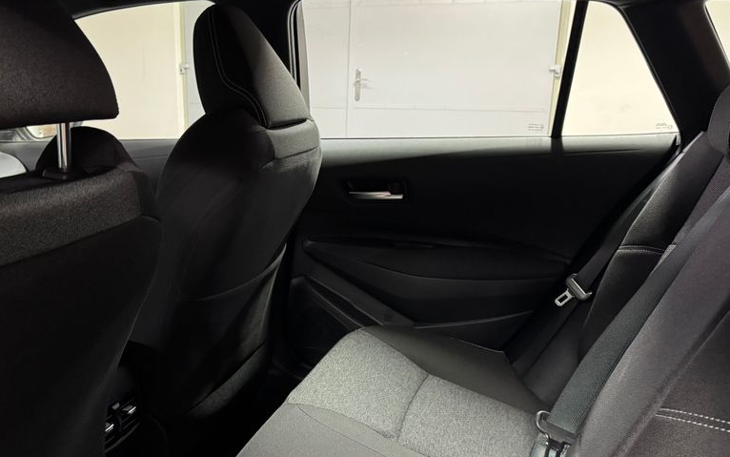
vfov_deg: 37.2
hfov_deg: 56.2
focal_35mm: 34
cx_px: 289
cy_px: 263
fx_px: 677
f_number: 1.78
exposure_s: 1/33
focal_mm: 6.76
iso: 800
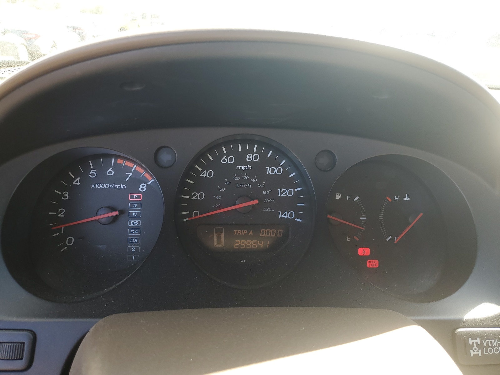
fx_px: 376
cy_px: 188
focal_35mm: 26
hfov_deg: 67.3
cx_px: 250
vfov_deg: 53.1
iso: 50
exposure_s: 1/182
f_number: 1.5
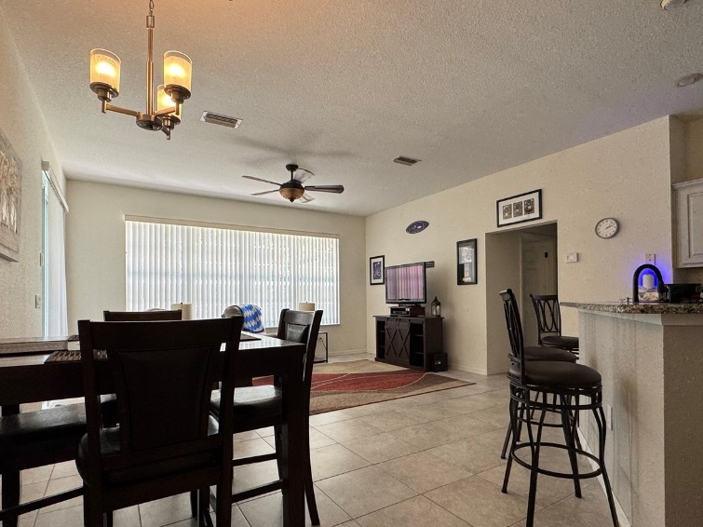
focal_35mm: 19
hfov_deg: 84.7
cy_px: 298
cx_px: 345
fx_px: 386
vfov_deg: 68.4
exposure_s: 1/99
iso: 125
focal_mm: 2.22
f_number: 2.2
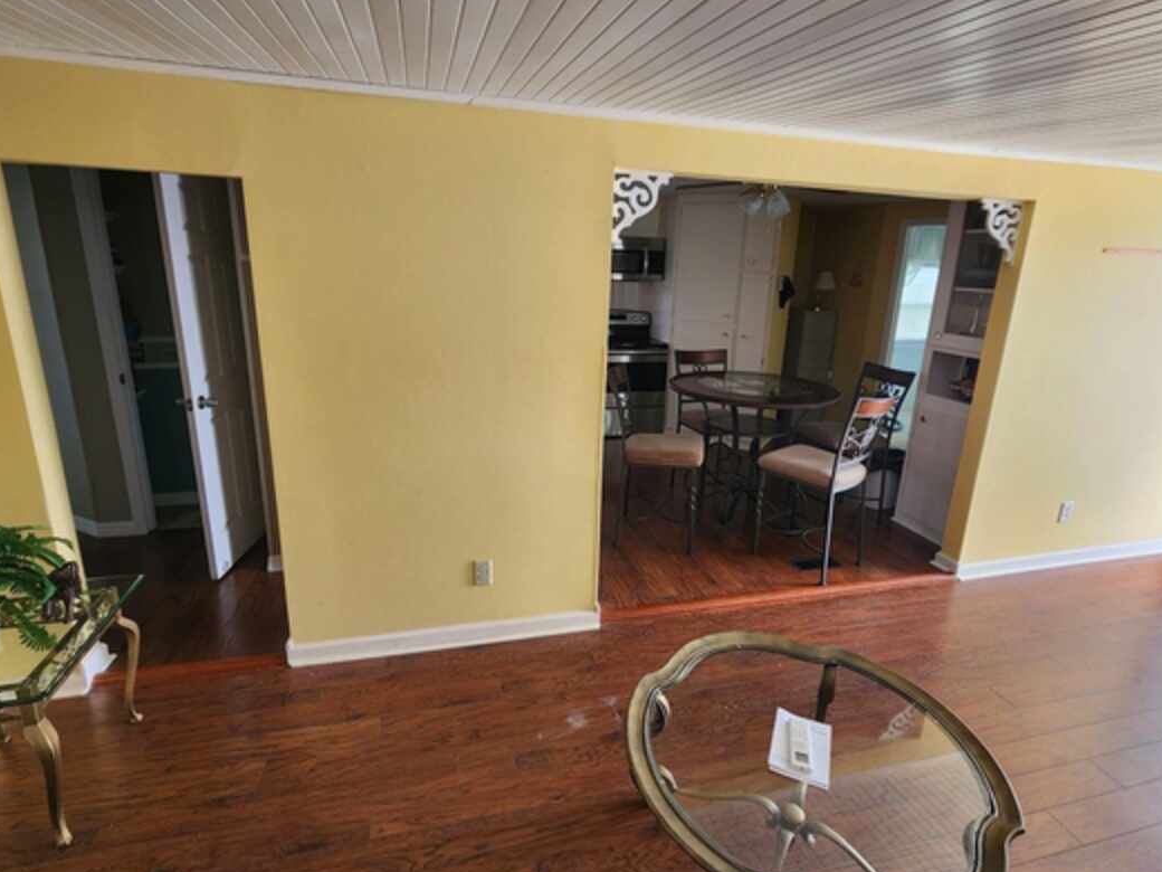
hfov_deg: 94.5
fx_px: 537
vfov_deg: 78.1
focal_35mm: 16
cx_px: 584
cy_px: 420
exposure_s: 1/60
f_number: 2.2
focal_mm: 2.2
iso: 80
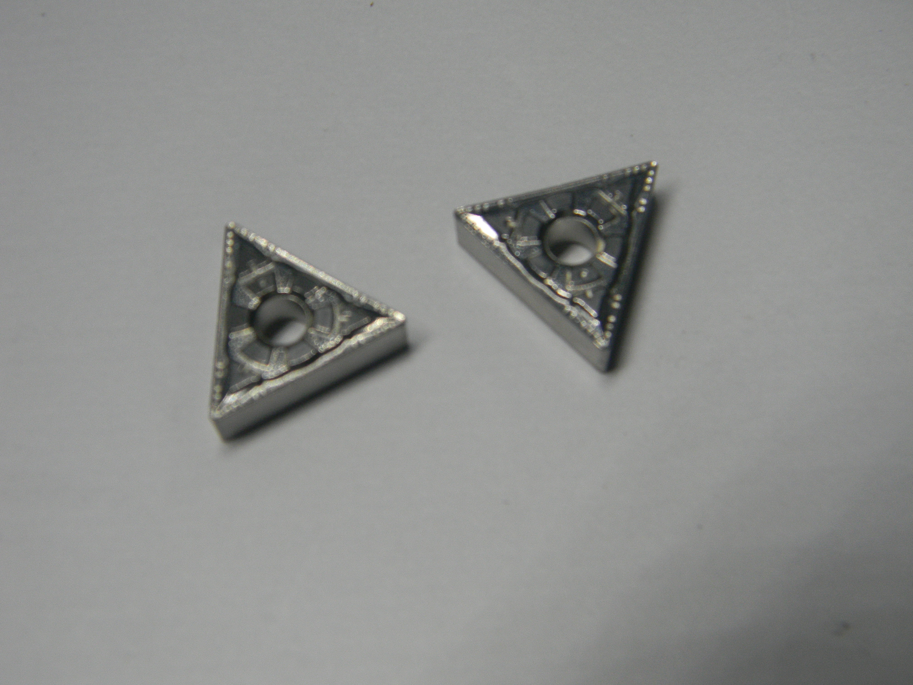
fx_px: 1477
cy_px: 342
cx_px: 456
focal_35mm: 56
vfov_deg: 26.1
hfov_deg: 34.3
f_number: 4.1
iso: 125
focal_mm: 10.1
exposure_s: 1/30
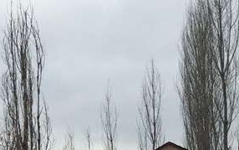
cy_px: 240
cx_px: -85
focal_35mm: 110
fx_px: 717
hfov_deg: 17.6
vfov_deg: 11.3
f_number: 2.2
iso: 32
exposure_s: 1/549
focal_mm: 4.15
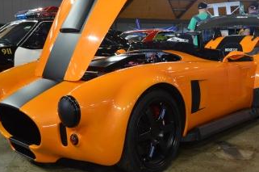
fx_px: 330
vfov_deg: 29.1
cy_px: 67
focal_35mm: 46
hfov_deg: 42.7
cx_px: 146
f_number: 7.1
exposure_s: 1/15
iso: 800
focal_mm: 22
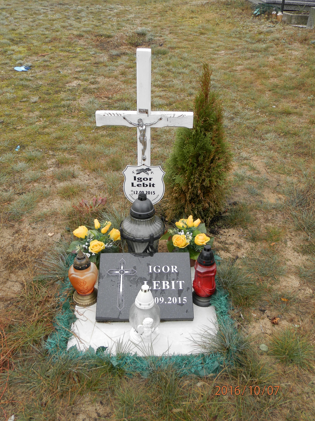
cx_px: 158
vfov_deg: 58.4
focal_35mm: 31
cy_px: 210
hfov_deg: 45.4
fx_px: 376
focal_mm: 5.5
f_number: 3.2
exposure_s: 1/125
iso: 80
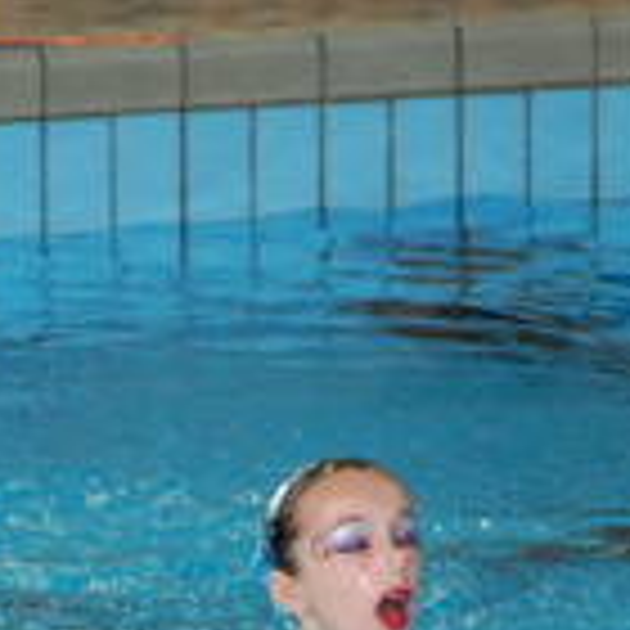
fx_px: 13899
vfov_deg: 2.6
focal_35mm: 675
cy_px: 702
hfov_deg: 2.6
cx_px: 86
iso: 1400
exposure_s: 1/125
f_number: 4.8
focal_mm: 116
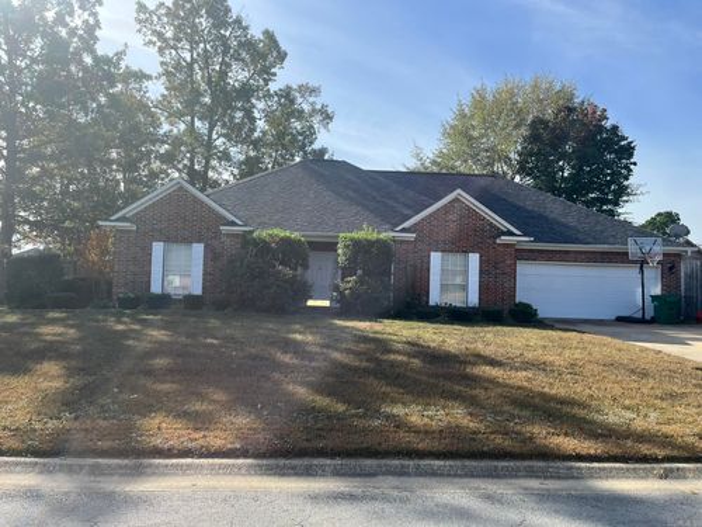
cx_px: 351
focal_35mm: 26
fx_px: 527
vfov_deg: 53.1
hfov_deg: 67.3
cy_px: 264
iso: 50
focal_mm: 5.1
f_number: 1.6
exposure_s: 1/2463
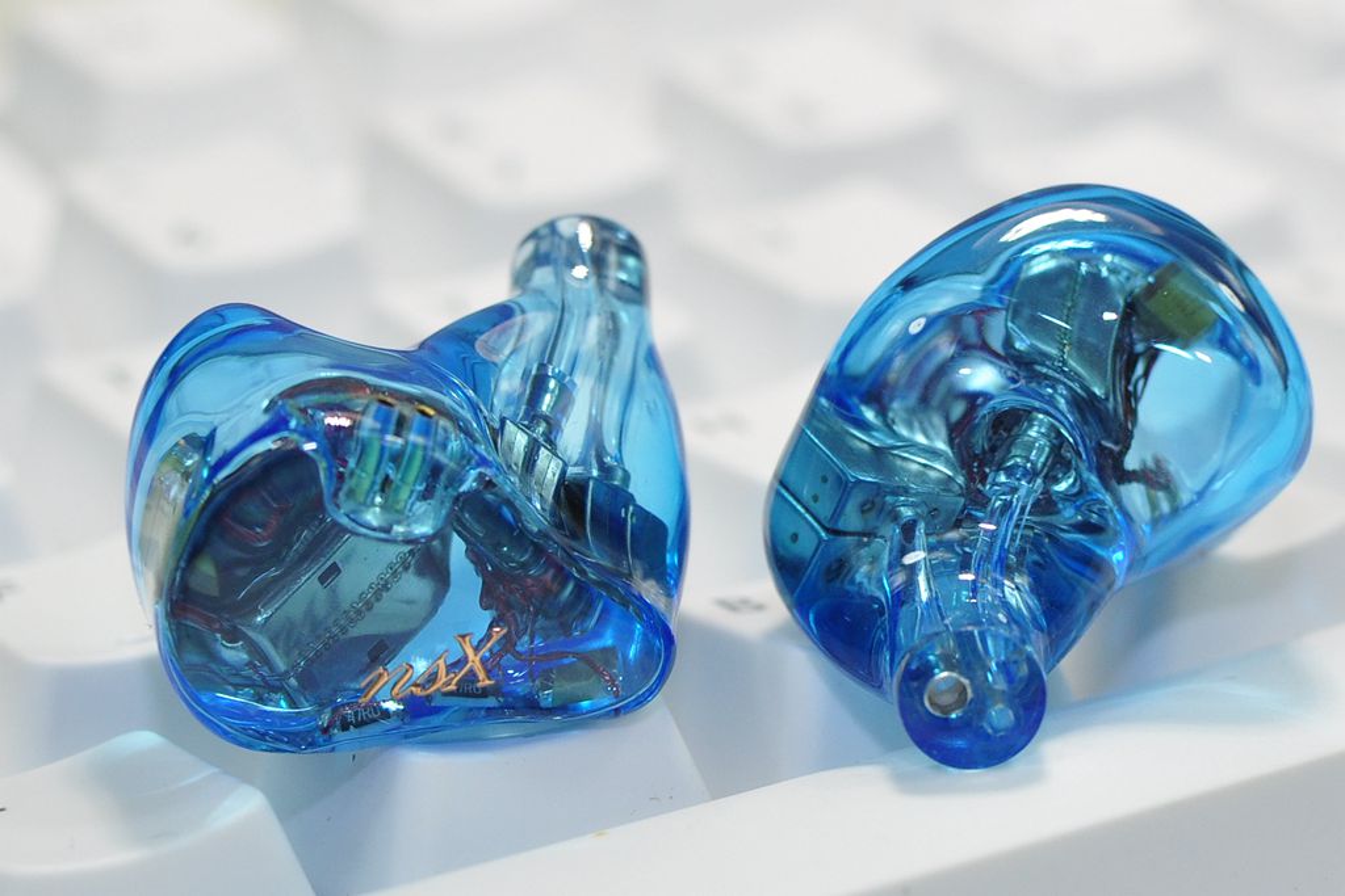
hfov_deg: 37.8
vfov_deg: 25.8
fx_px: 1962
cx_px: 672
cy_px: 448
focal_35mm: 52
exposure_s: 1/200
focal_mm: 35
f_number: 5
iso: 400
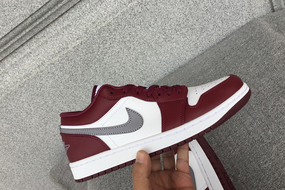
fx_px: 261
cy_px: 98
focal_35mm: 33
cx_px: 144
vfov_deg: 40.0
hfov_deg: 57.2
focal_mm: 3.3
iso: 25
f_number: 2.4
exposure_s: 1/109
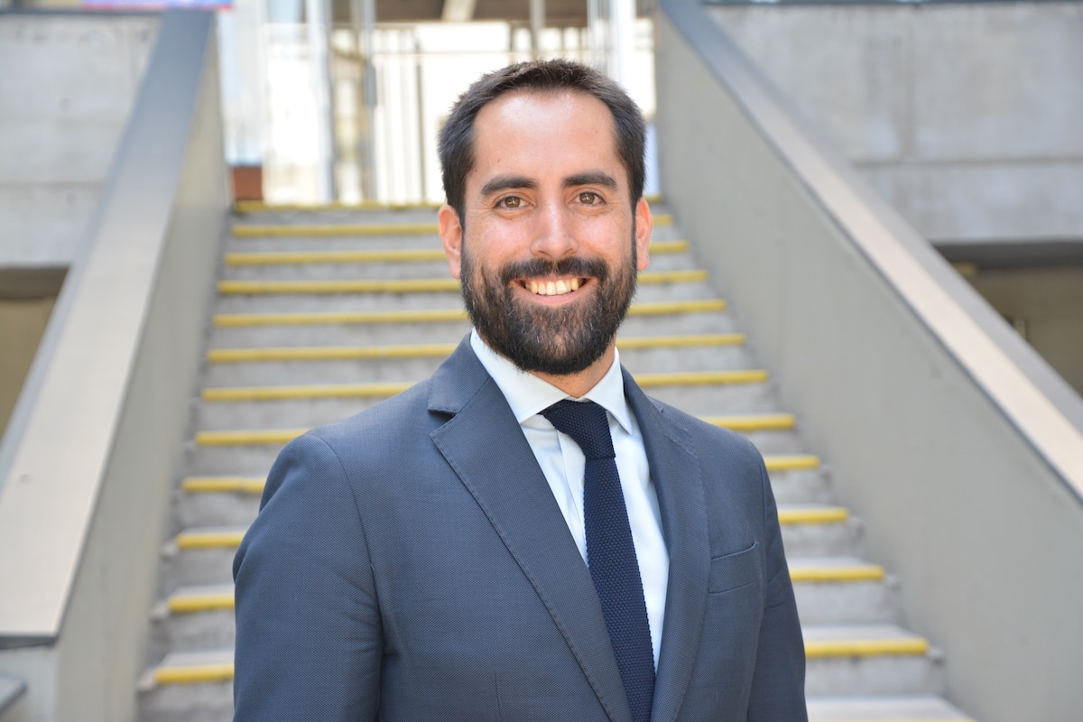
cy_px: 361
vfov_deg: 17.5
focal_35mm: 78
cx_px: 542
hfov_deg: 26.0
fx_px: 2346
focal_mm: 52
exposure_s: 1/100
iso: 400
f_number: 4.8
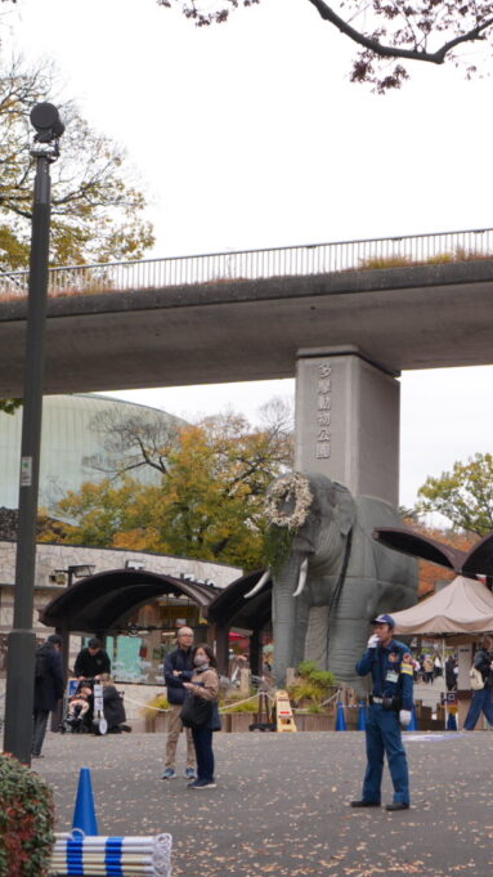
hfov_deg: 14.5
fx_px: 1924
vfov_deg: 25.7
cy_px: 439
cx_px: 413
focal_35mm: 83
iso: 100
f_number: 4
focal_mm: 35
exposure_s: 1/250
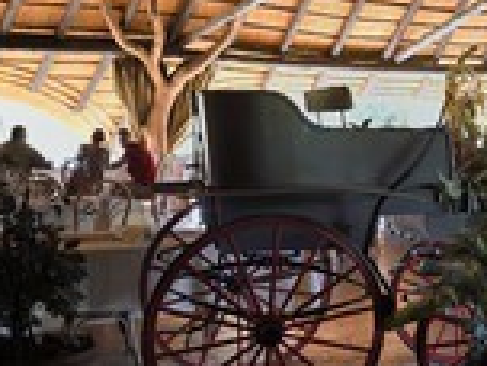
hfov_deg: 23.0
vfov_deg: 19.0
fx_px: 1083
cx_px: 599
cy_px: 80
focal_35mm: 77
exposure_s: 1/20
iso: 200
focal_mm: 29
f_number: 4
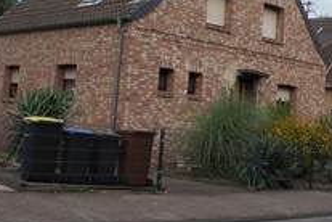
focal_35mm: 60
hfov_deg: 33.3
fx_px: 553
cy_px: 27
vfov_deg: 22.1
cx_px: 205
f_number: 7.1
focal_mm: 18
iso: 400
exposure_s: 1/250
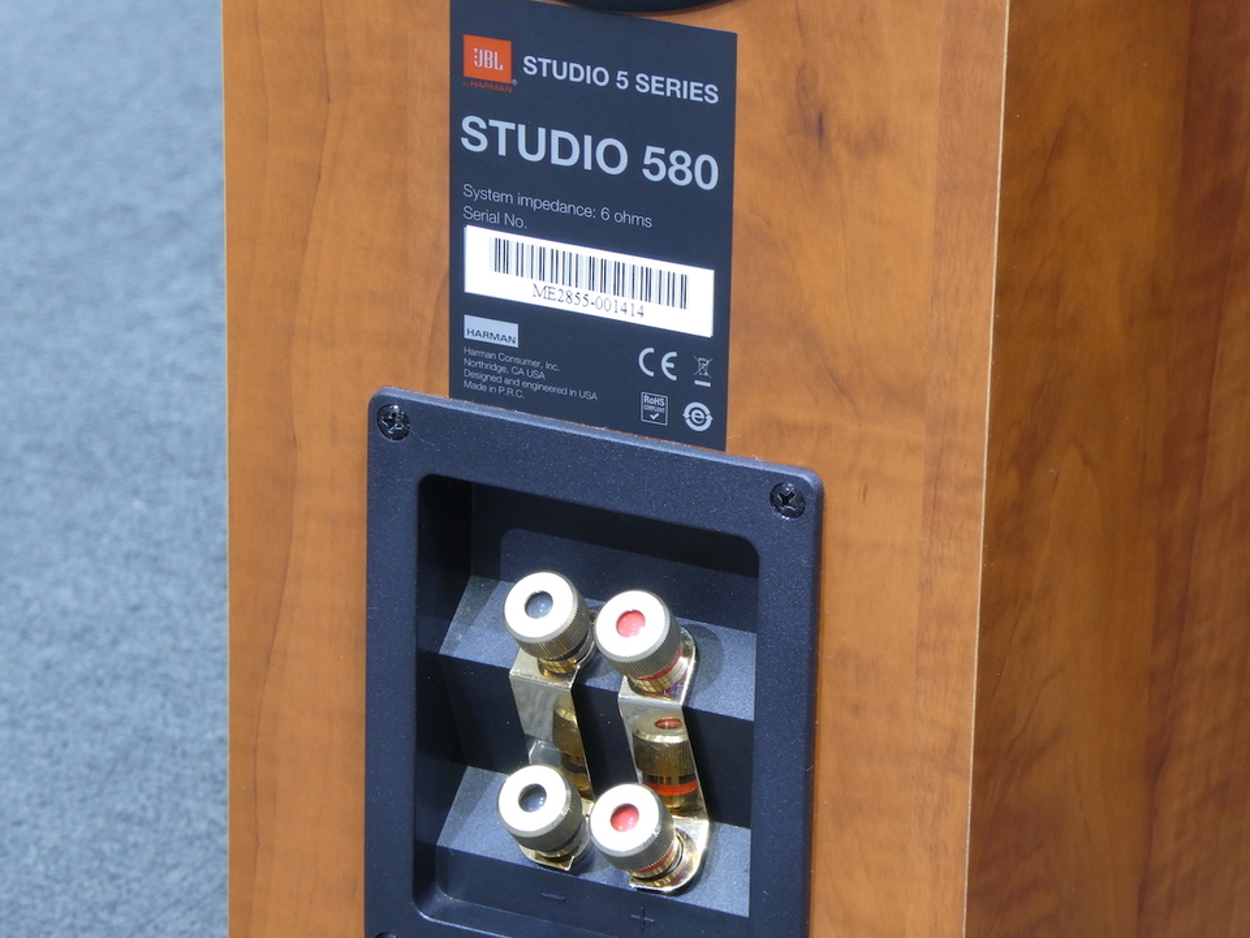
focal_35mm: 135
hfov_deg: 14.6
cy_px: 469
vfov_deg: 11.0
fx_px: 4875
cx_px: 625
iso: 200
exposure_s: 1/1.6
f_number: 5.3
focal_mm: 24.2
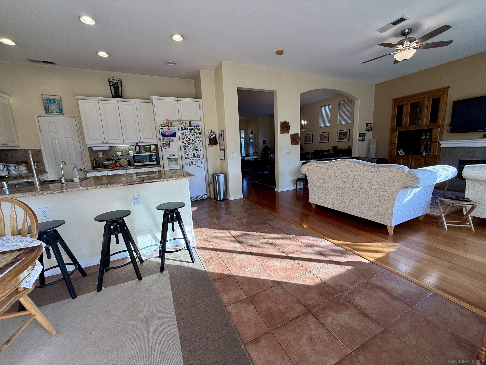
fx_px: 197
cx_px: 243
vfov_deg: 85.7
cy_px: 182
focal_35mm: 14
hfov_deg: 102.1
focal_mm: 2.22
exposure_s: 1/135
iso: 64
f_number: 2.2
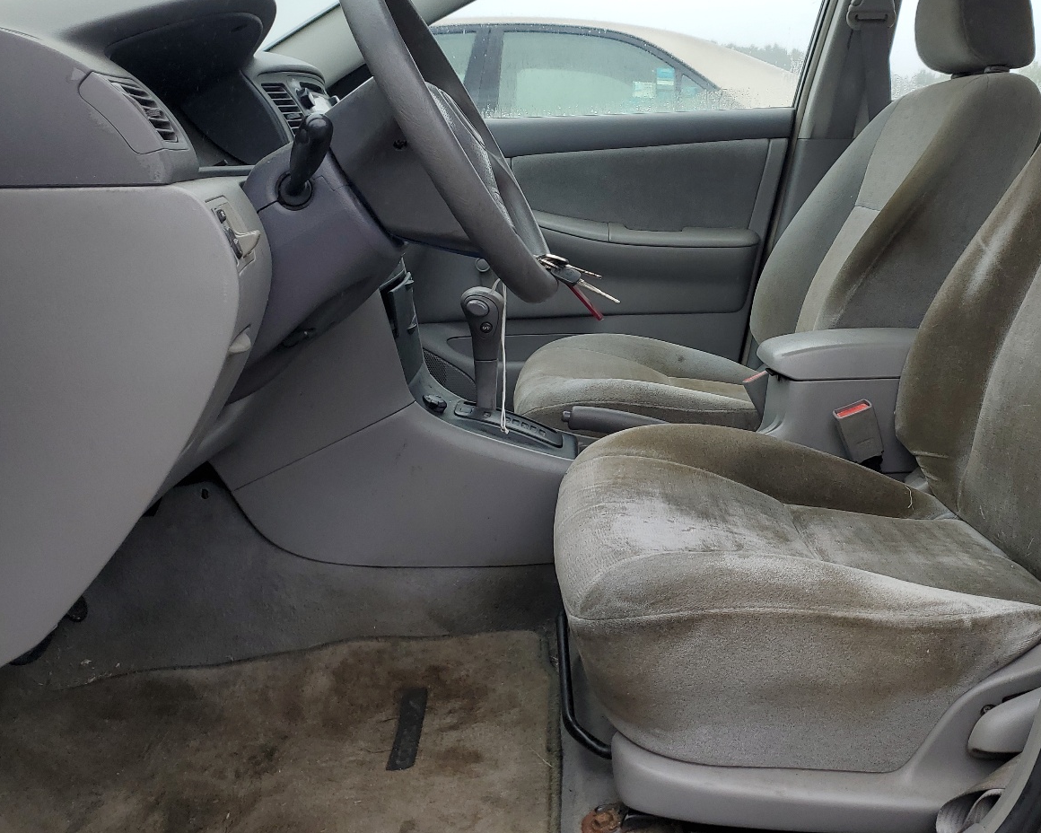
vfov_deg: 42.0
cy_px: 329
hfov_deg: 50.8
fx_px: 1078
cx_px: 679
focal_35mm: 35
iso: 50
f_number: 1.5
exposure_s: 1/294
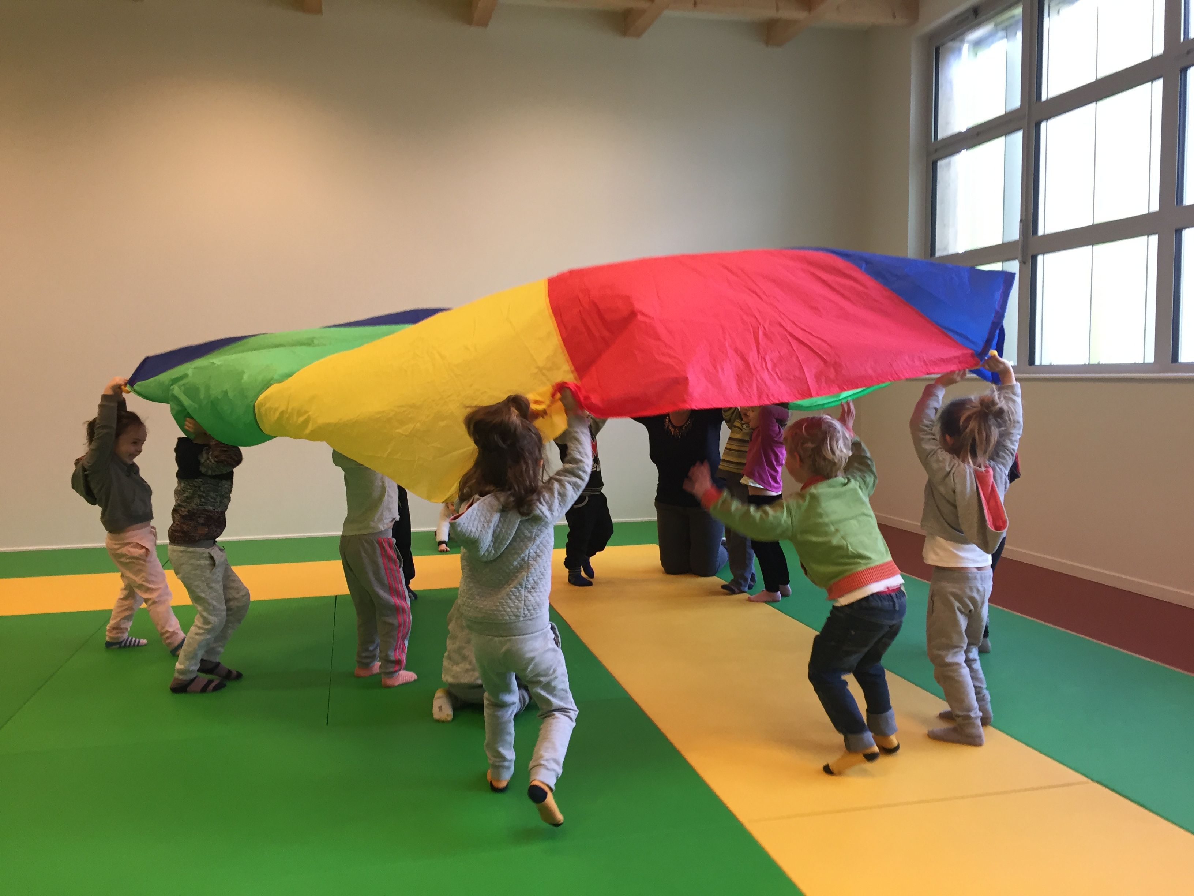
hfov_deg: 61.7
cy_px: 448
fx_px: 1000
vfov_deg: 48.2
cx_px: 597
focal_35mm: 29
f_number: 2.2
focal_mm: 4.15
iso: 50
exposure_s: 1/33
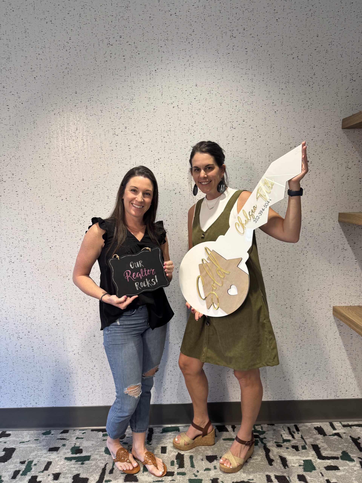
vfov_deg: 71.6
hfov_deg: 56.8
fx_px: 335
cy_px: 242
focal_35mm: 24
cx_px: 181
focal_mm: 6.76
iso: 125
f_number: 1.78
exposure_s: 1/60
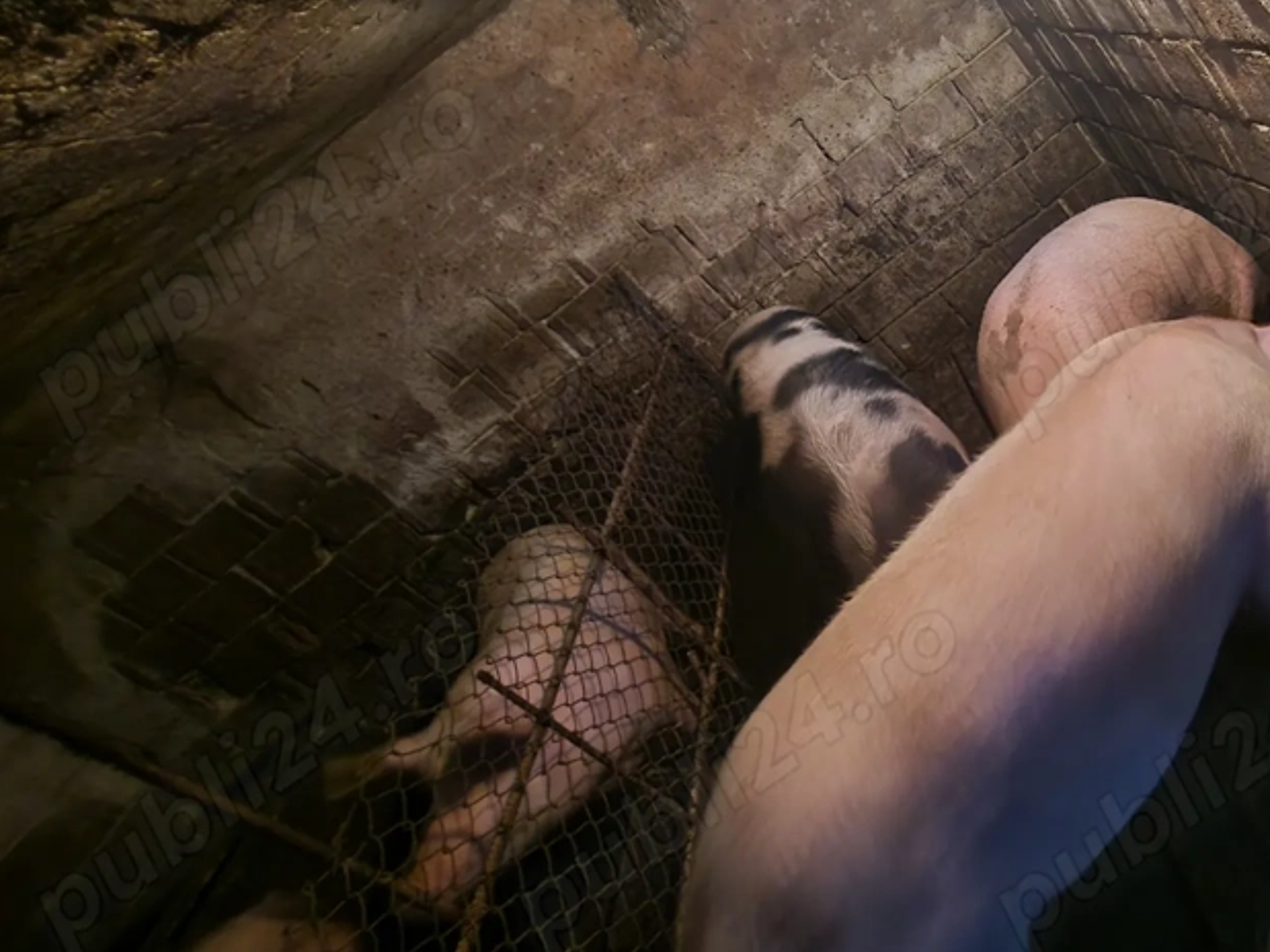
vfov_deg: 61.2
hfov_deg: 72.7
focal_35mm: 21
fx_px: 770
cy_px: 287
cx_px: 975
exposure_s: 1/7
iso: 1250
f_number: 2.2
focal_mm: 2.2
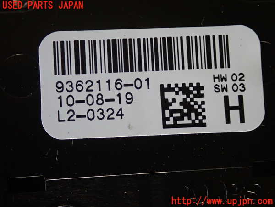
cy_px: 104
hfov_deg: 23.8
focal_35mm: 82
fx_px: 651
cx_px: 138
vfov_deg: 18.0
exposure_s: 1/80
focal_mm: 14.62
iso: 800
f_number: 4.3
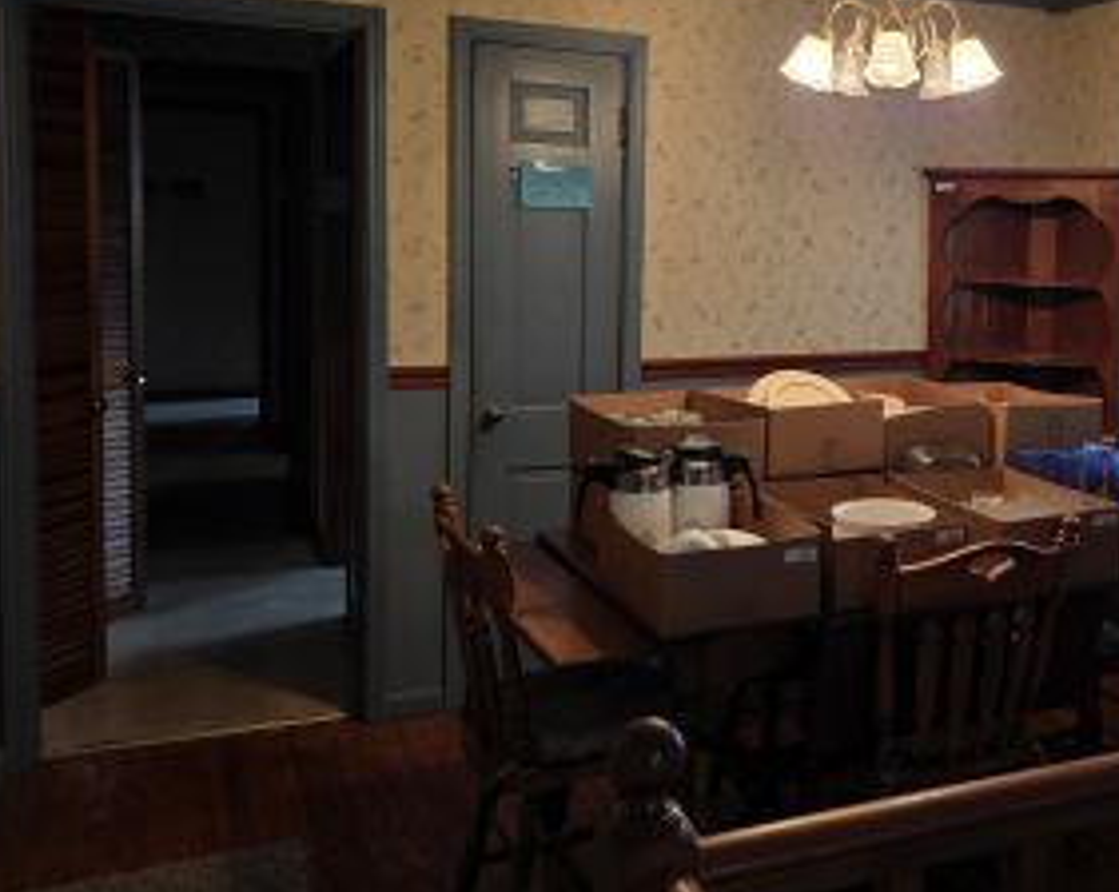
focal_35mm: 40
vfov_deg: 36.9
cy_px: 309
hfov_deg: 43.8
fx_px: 1323
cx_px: 888
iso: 64
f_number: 1.7
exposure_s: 1/120
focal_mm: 6.25
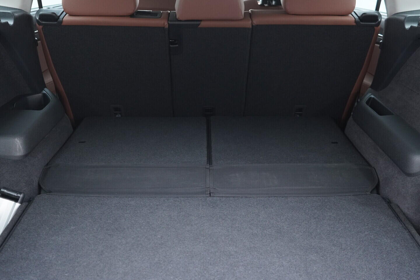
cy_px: 140
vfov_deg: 36.9
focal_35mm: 36
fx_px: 420
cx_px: 210
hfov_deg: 53.1
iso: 1250
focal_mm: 24
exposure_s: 1/40
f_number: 2.8
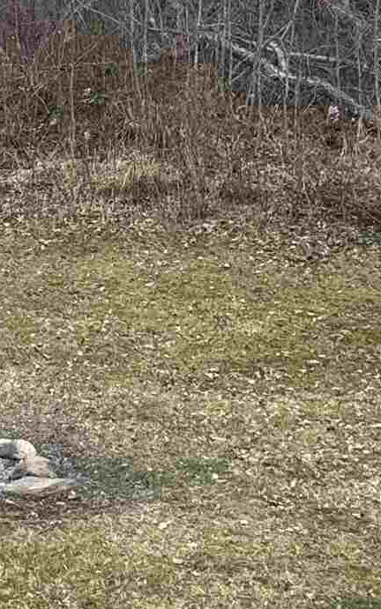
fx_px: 1096
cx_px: -121
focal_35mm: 66
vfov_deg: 30.9
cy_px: 218
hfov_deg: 18.3
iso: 40
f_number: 2.2
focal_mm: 2.22
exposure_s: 1/164
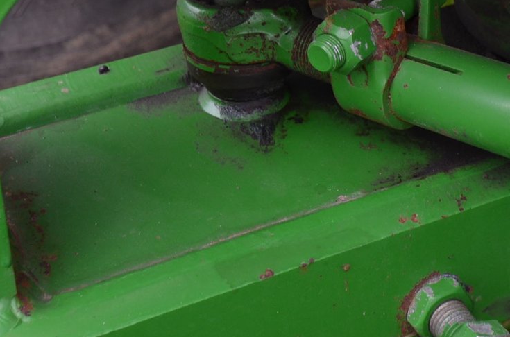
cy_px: -9
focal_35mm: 84
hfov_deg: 24.2
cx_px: 261
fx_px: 1187
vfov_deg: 15.8
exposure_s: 1/125
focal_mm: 24
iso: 400
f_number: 5.6
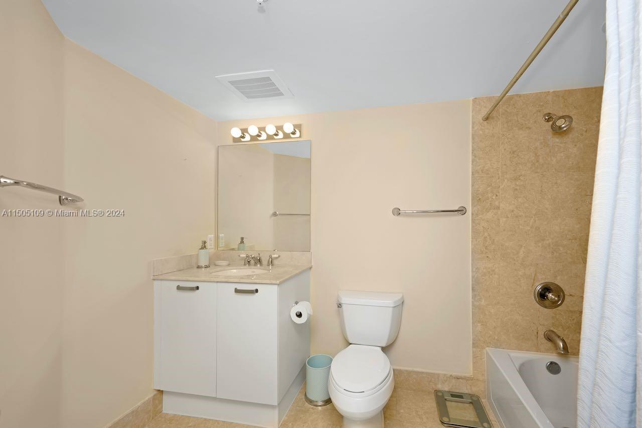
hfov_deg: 104.2
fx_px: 250
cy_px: 214
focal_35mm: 14
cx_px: 321
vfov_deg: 81.2
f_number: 8
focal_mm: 14
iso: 100
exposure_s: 1/60
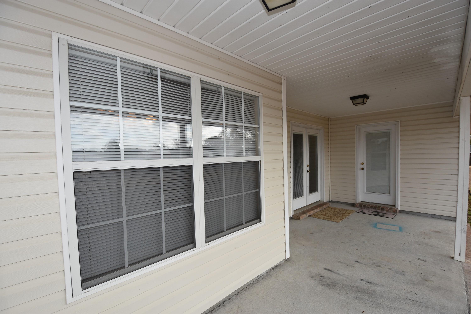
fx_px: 196
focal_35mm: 15
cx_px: 236
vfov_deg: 77.4
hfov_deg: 100.4
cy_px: 157
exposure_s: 1/160
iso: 100
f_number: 6.3
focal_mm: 10
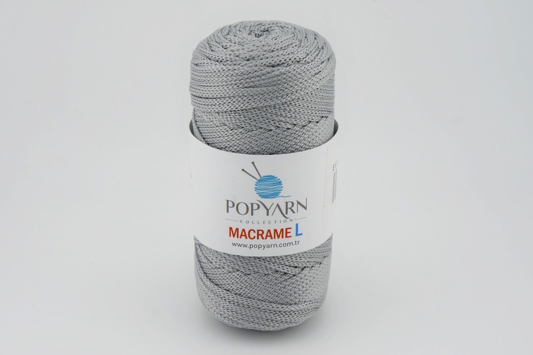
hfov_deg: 26.5
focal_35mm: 76
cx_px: 266
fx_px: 1133
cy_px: 178
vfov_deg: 17.8
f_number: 9
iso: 200
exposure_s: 1/320
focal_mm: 51
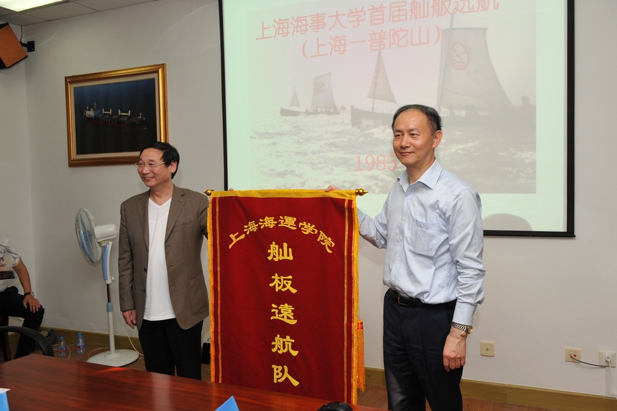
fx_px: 531
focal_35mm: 31
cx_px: 308
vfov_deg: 42.3
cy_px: 206
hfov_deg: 60.3
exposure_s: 1/125
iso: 800
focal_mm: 31
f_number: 6.3
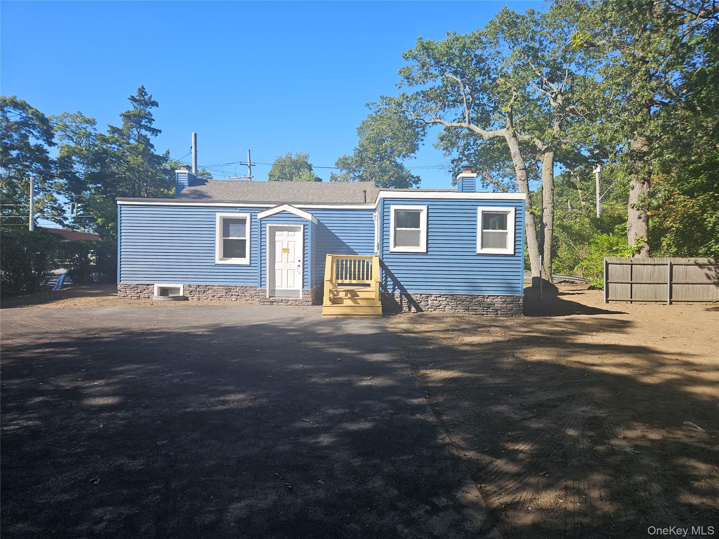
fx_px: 478
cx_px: 360
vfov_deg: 58.9
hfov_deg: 73.9
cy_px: 270
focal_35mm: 23
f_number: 1.8
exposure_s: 1/950
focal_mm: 5.4
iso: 25
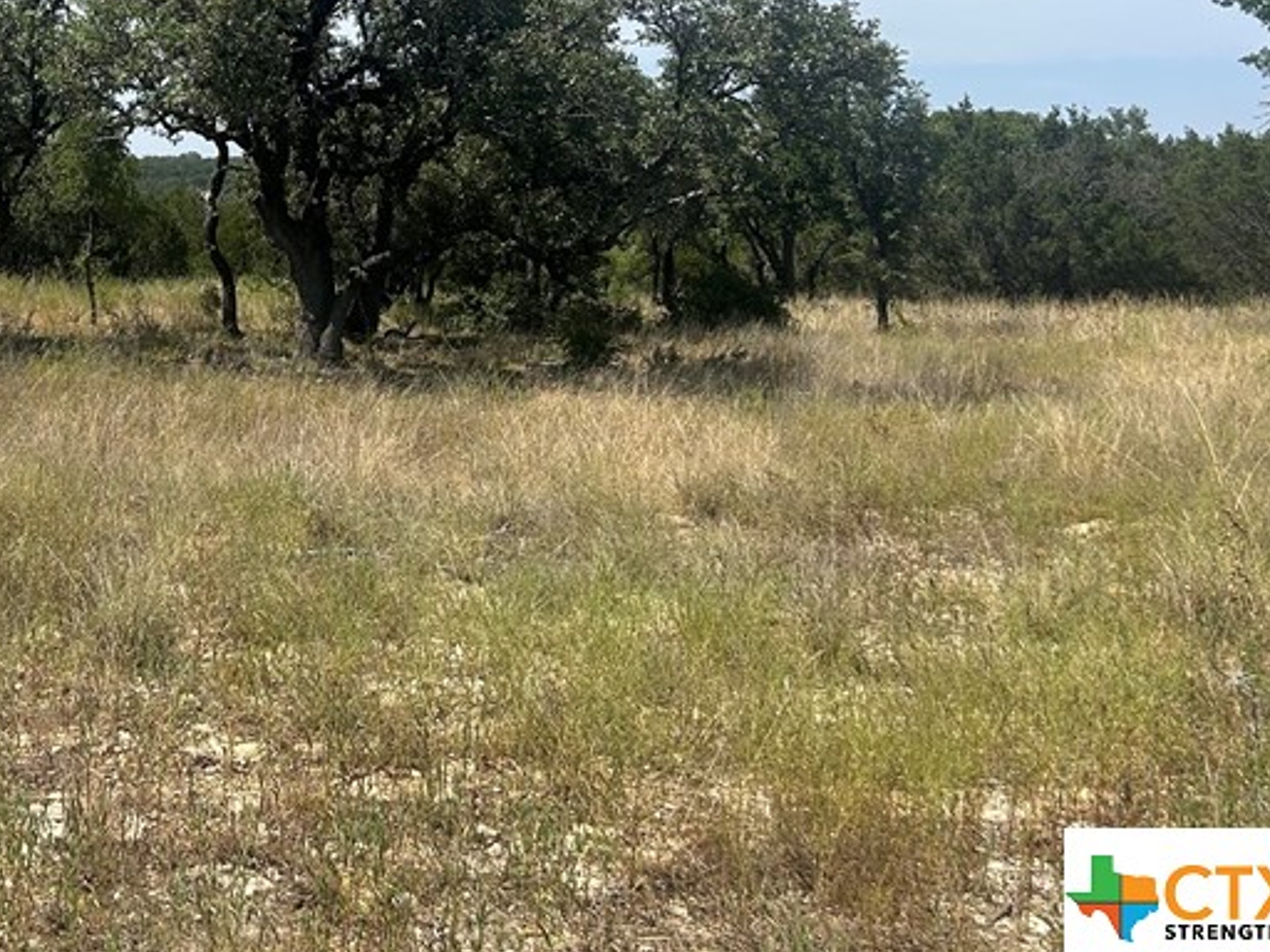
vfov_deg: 26.5
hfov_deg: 35.0
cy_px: 2
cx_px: 166
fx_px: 1908
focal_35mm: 52
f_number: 1.5
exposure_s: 1/4630
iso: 50
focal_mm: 5.7
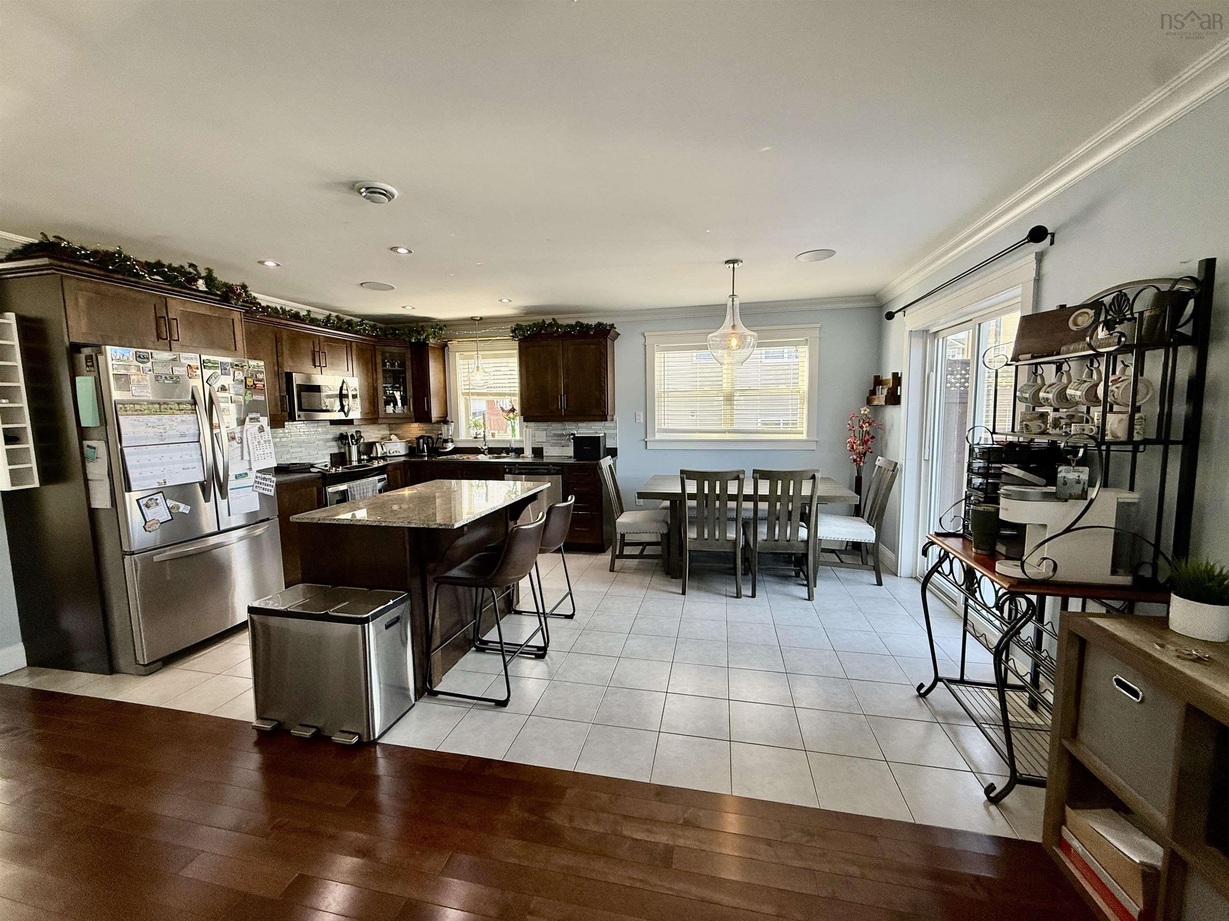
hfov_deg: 102.1
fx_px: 497
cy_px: 460
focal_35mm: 14
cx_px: 614
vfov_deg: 85.7
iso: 160
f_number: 2.2
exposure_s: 1/120
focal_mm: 2.22
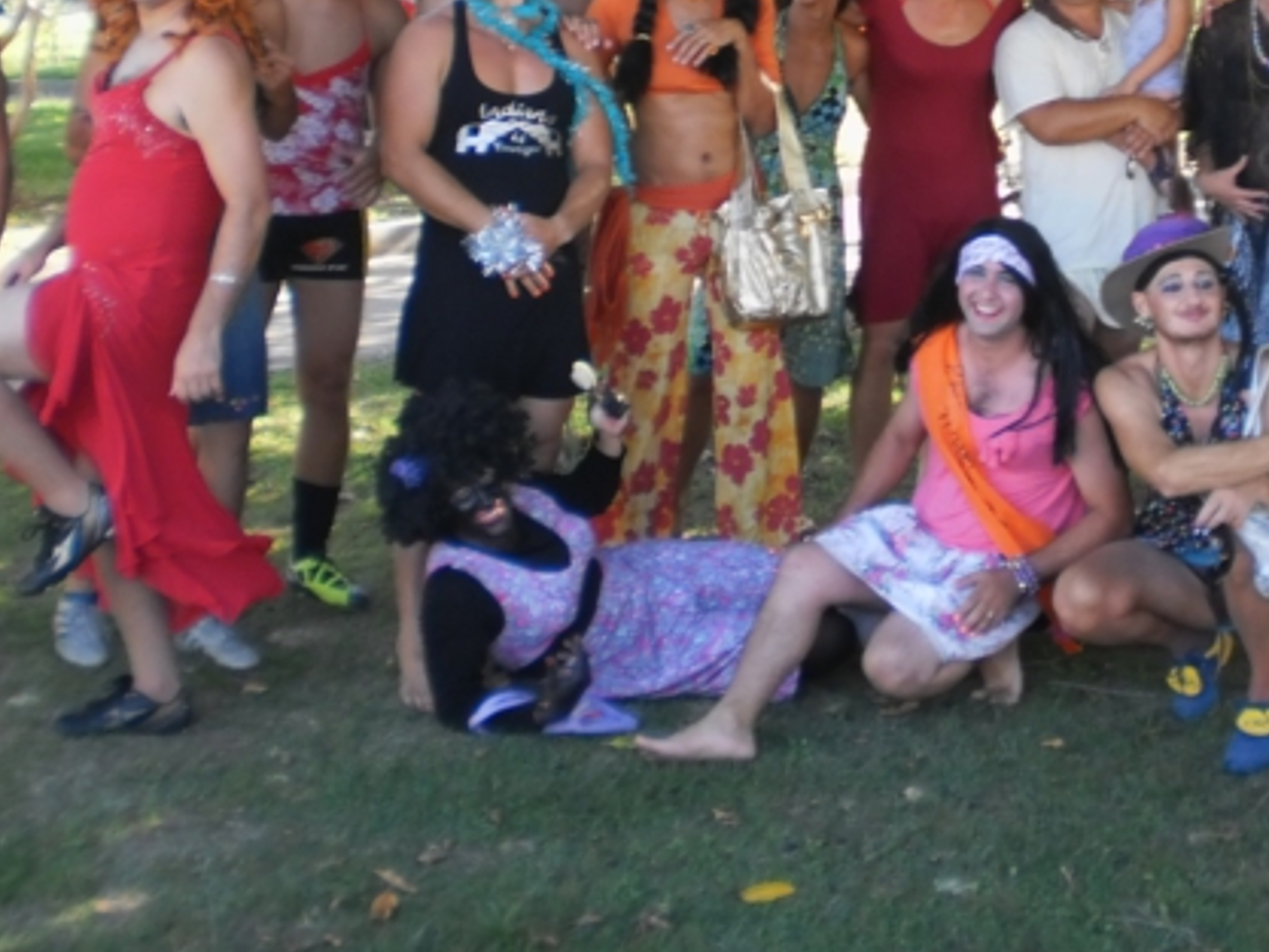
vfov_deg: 20.8
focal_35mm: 69
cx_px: 925
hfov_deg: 27.8
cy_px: 61
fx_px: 2530
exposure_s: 1/80
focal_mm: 6.3
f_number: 3.1
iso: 100
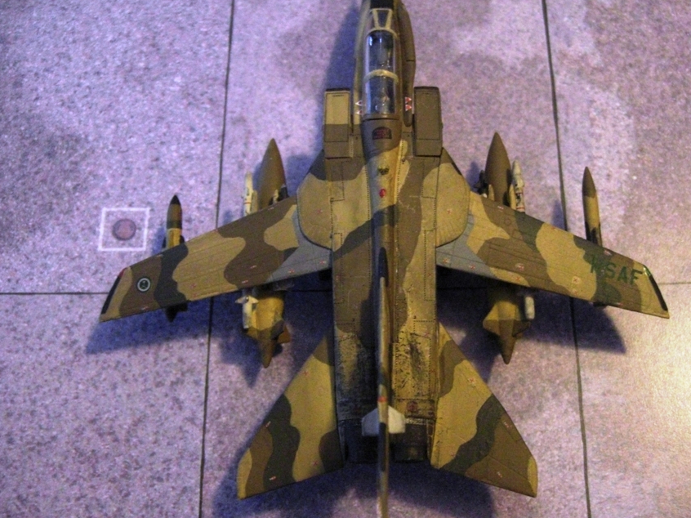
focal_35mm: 46
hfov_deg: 41.1
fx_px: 918
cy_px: 236
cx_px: 397
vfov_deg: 31.5
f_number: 2.8
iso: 800
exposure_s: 1/30
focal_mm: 7.9
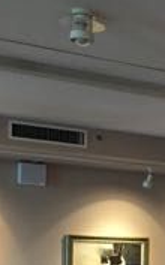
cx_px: 322
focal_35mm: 100
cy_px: 284
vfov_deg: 20.0
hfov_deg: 11.8
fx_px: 722
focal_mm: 4.15
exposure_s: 1/30
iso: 200
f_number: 2.2
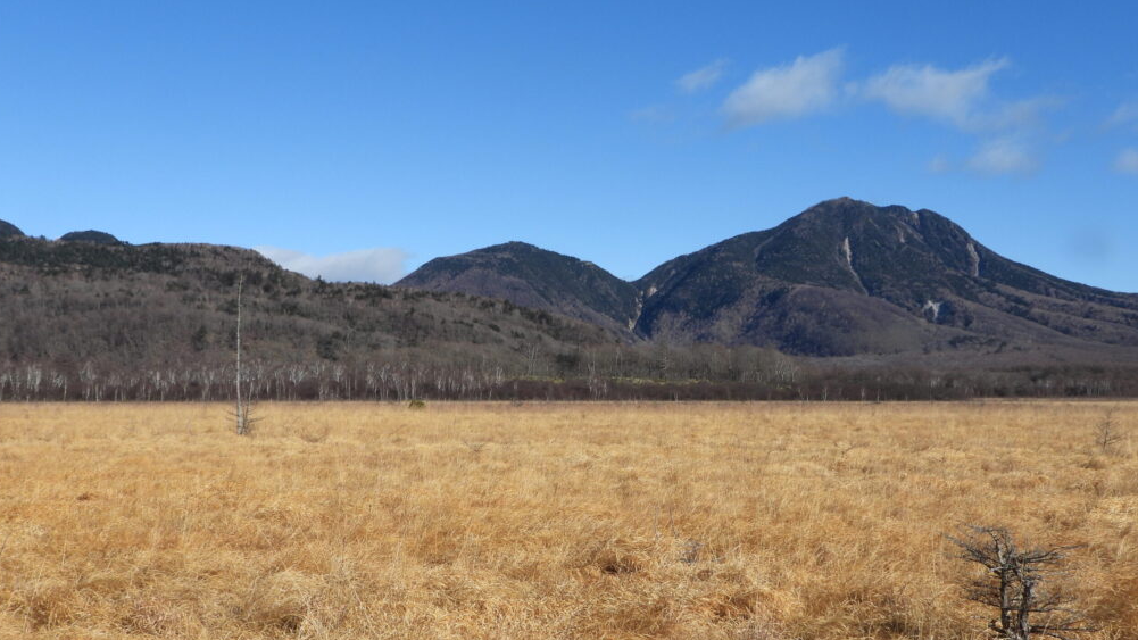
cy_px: 389
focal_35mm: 39
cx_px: 565
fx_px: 1177
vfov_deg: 30.3
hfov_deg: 51.6
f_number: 3.5
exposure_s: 1/1600
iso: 100
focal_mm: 6.3
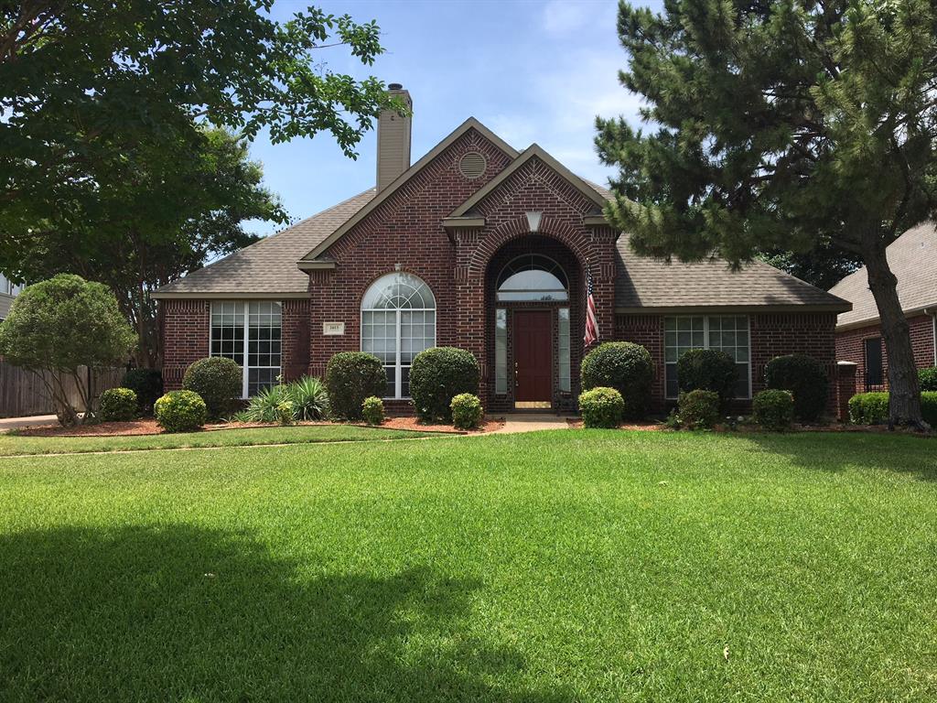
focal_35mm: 29
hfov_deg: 61.7
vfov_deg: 48.2
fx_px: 785
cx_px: 468
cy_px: 352
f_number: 2.2
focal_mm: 4.15
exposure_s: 1/1131
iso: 25
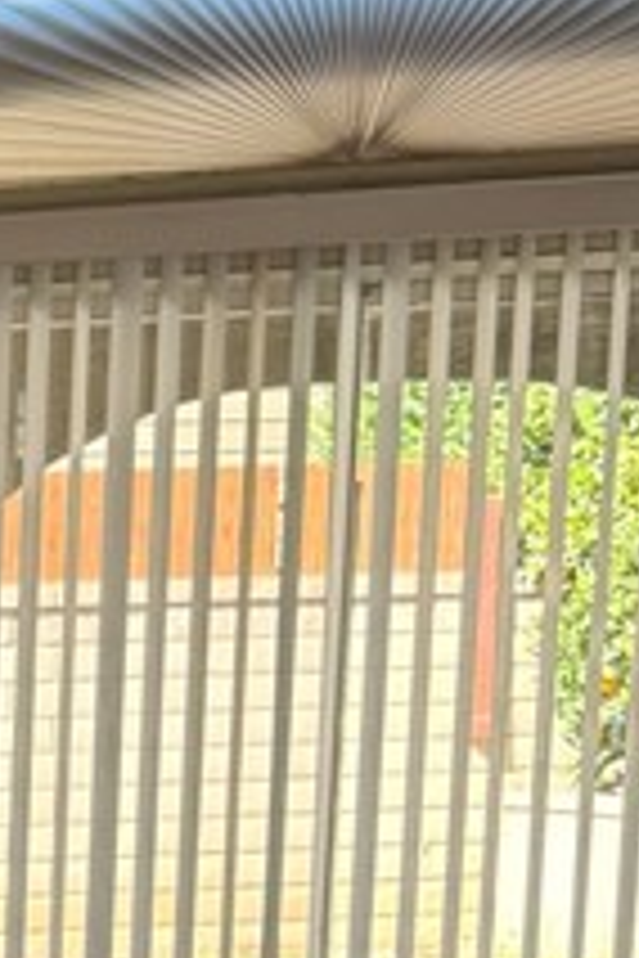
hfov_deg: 10.4
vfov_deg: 16.0
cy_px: 1309
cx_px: -702
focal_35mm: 120
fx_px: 3195
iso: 160
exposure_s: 1/232
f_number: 1.78
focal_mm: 6.76
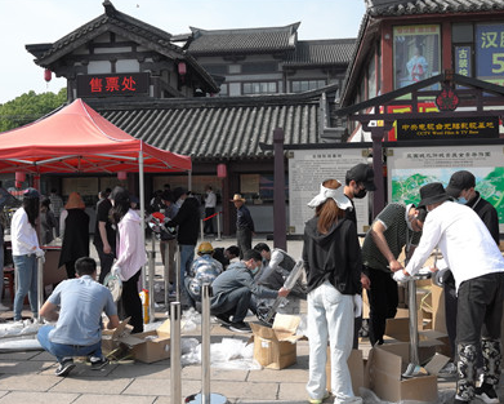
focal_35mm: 36
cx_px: 246
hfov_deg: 50.3
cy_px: 201
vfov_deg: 41.2
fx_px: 537
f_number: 8
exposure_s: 1/320
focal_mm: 20.7
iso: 200
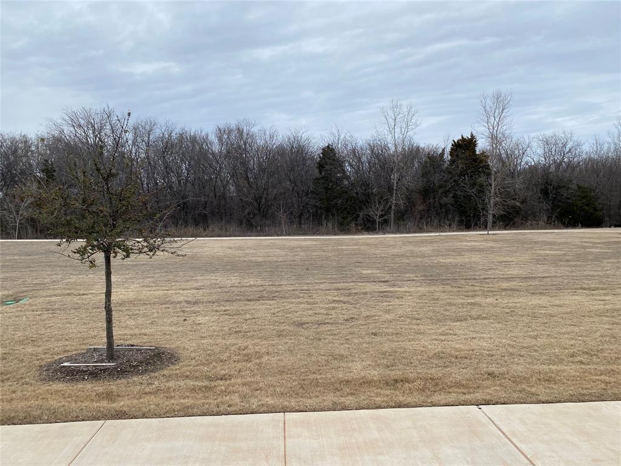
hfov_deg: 67.3
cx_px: 310
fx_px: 466
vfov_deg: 53.1
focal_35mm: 26
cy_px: 233
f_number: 1.8
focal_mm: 4.25
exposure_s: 1/1961
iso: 32
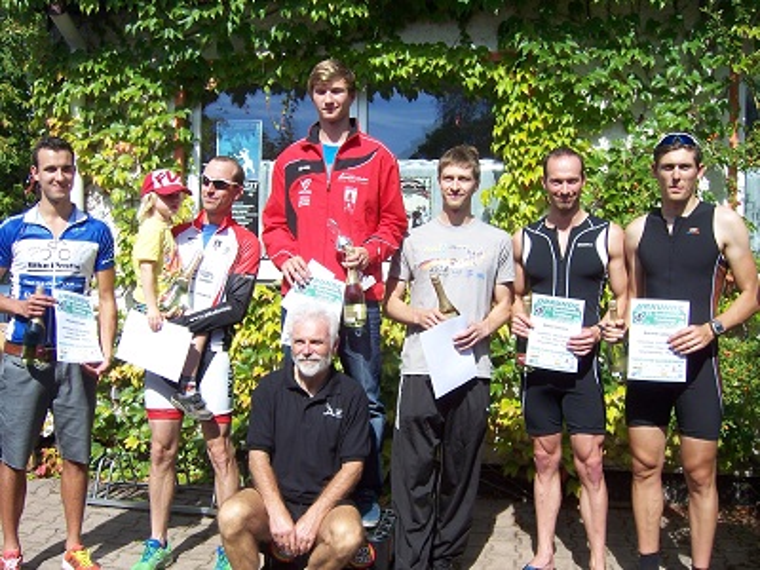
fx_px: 790
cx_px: 380
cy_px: 285
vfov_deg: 39.7
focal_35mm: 36
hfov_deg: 51.4
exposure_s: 1/320
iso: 80
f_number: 4.5
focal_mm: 6.2
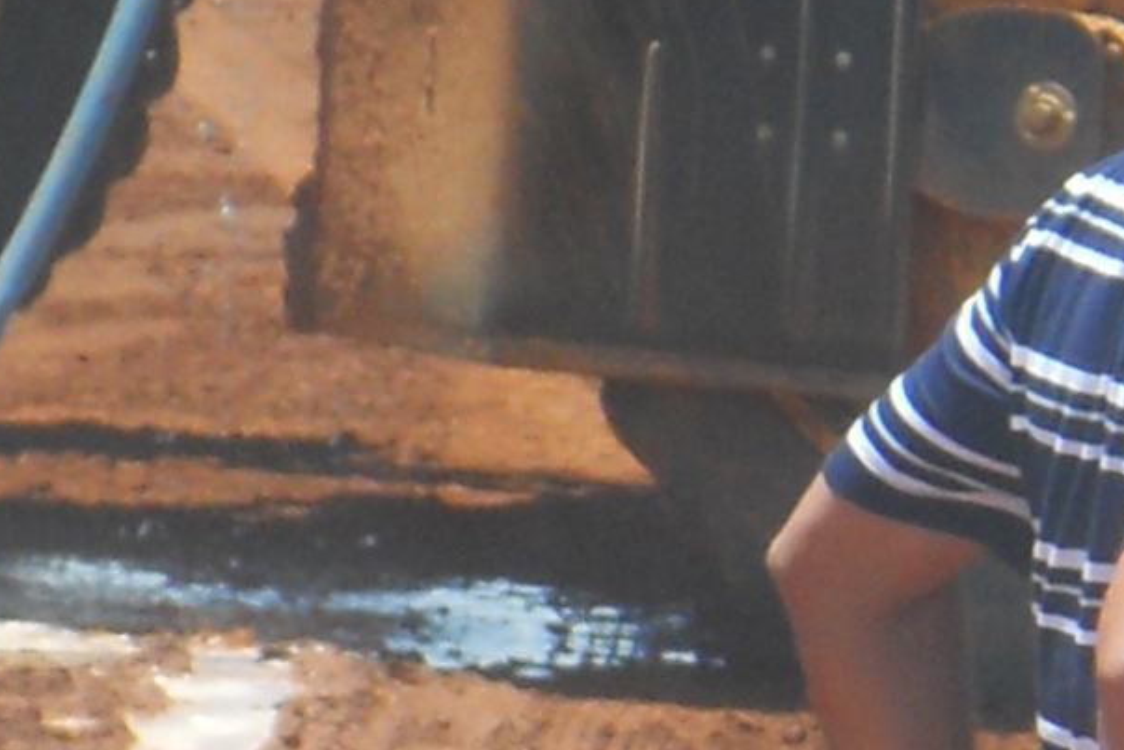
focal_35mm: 434
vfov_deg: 3.2
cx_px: 1345
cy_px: 566
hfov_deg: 4.7
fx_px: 13553
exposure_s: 1/400
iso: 80
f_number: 4
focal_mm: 11.2
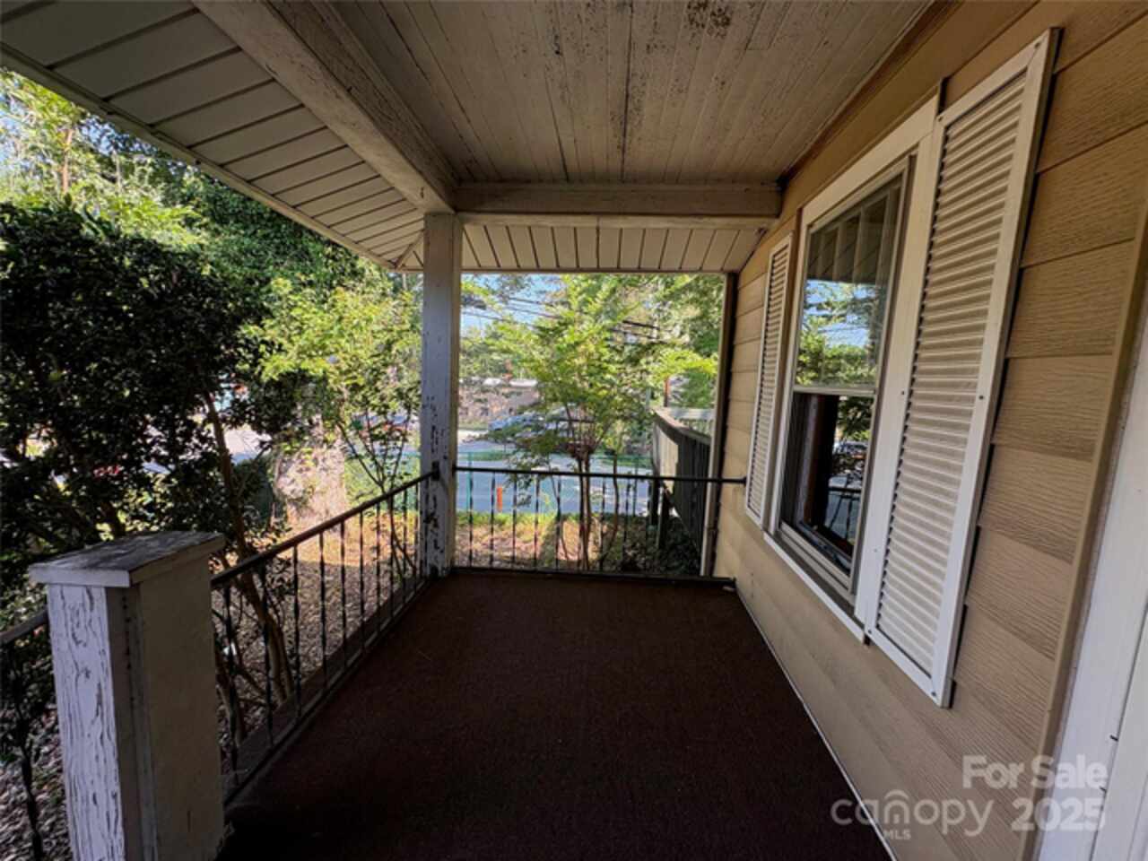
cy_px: 430
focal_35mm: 14
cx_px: 574
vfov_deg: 85.7
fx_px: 464
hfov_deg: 102.1
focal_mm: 2.22
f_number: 2.2
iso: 40
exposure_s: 1/188
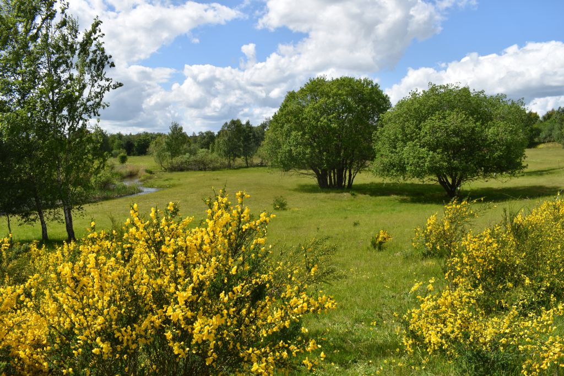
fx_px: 423
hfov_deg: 67.4
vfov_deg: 47.9
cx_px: 282
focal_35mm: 27
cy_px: 188
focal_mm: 18
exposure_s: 1/320
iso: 100
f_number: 9
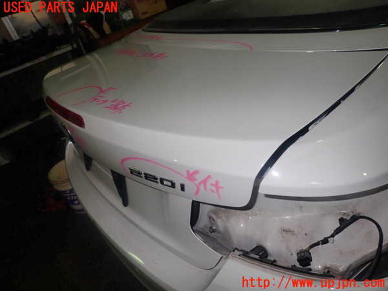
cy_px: 146
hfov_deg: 69.4
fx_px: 280
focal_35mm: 25
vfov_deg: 54.9
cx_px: 194
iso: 200
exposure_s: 1/30
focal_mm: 4.5
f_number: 5.6
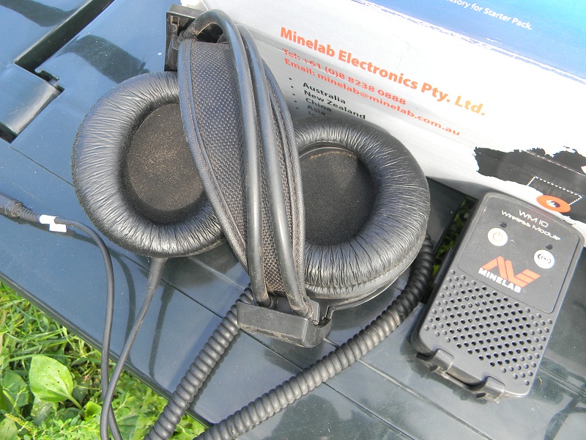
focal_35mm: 28
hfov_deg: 63.4
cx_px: 293
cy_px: 220
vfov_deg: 49.7
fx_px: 474
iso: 80
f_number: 3.5
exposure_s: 1/40.4
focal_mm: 5
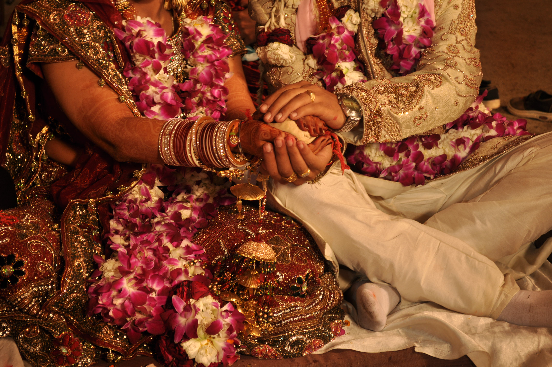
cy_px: 184
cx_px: 276
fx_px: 1263
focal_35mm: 82
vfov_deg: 16.5
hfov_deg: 24.6
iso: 200
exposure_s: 1/8
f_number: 5.6
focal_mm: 55
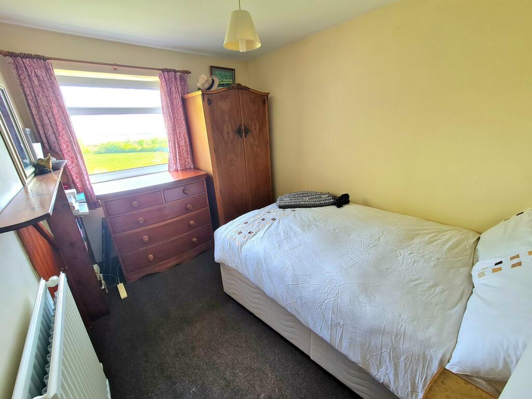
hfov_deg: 106.2
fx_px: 200
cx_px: 266
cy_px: 200
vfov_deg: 89.9
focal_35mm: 13
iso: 100
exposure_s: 1/50
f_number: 2.2
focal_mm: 2.2
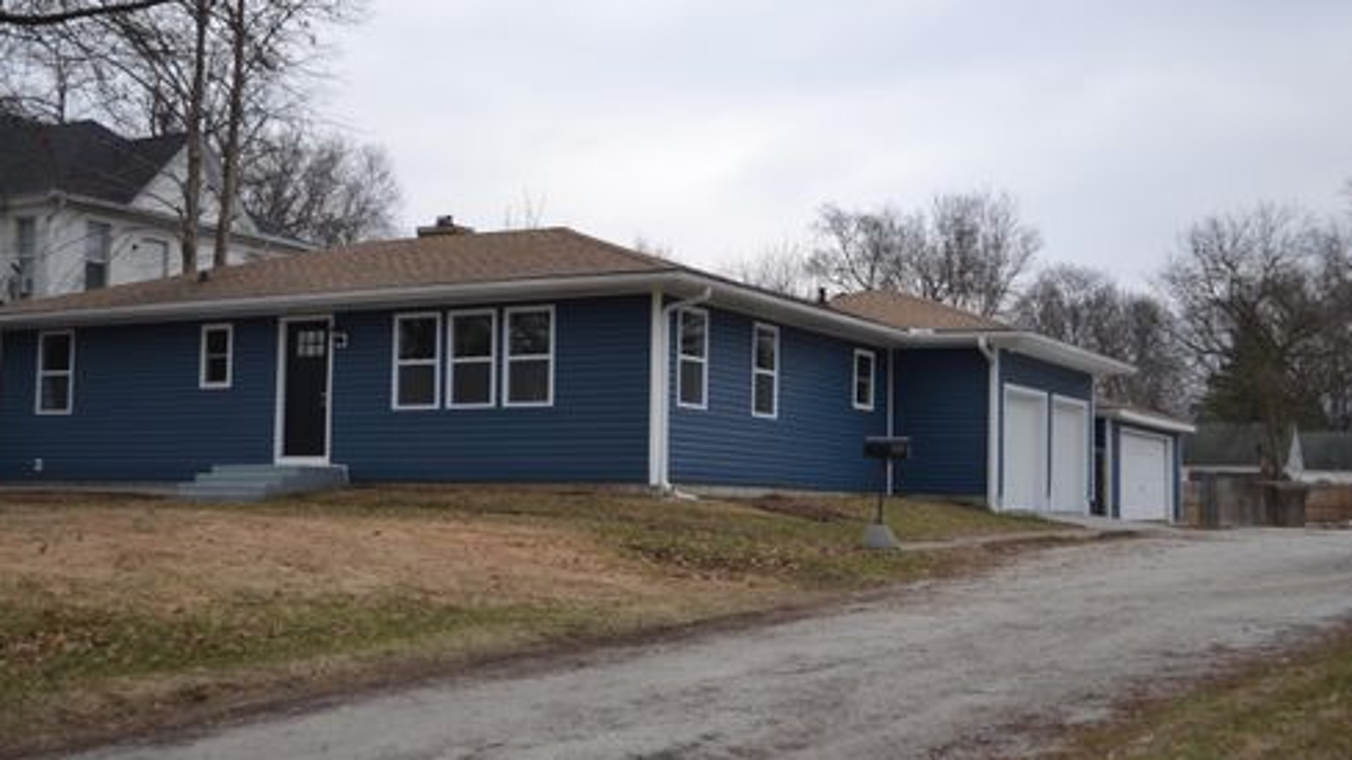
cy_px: 344
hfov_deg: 44.1
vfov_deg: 25.7
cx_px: 669
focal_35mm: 47
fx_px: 1668
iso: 100
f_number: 4.5
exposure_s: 1/125
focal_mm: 29
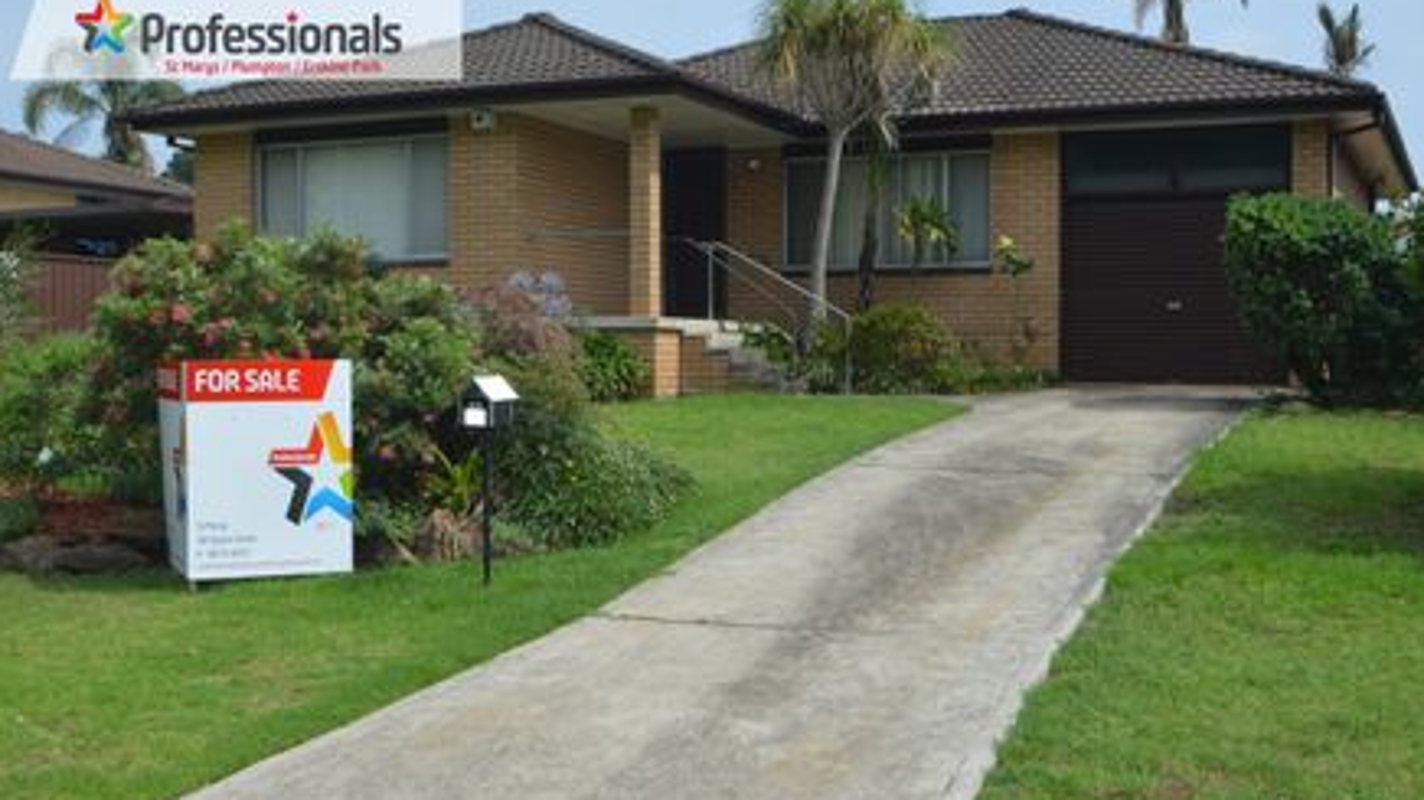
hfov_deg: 46.4
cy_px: 384
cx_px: 738
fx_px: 1661
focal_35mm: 44
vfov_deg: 27.1
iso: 100
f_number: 8
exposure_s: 1/250
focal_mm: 26
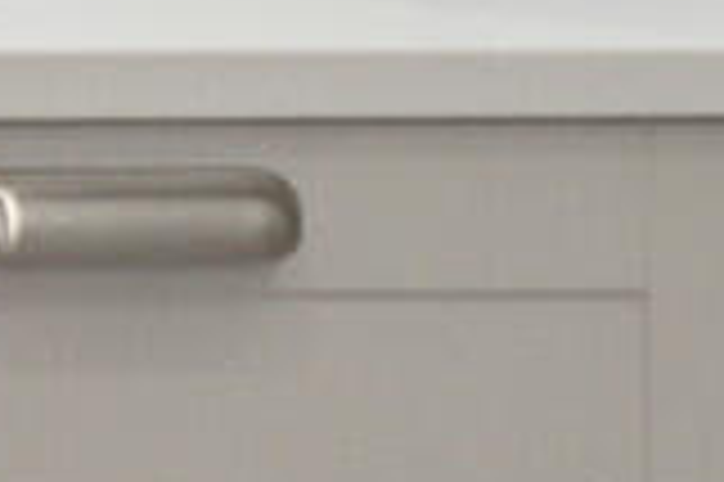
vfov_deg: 6.8
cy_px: -624
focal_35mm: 191
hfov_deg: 8.8
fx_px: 3837
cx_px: -1466
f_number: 2.8
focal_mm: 20
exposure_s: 1/320
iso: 500
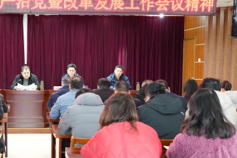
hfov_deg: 30.8
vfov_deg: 21.1
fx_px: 421
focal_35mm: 64
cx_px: 54
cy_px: 111
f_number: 4
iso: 500
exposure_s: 1/10
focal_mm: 29
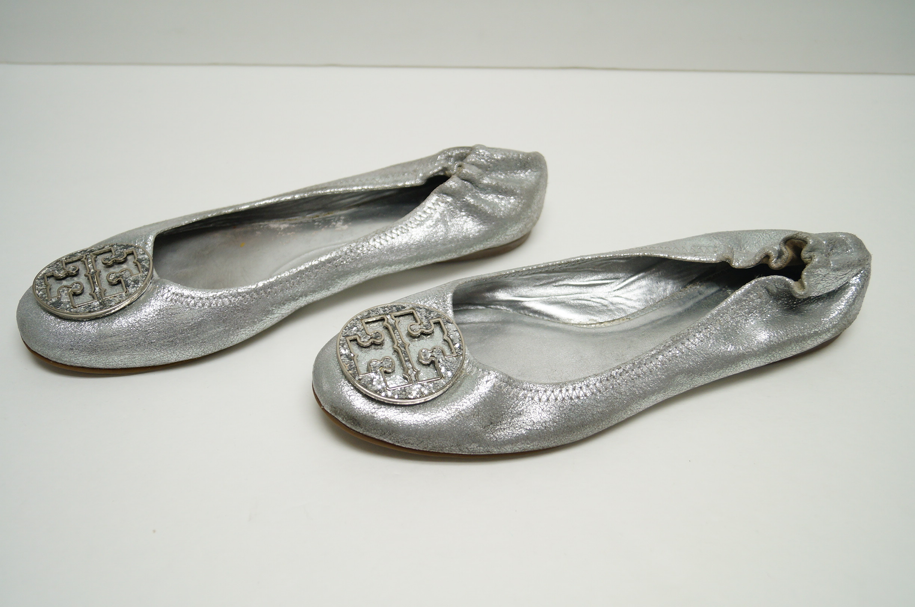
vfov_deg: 34.1
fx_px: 990
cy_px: 304
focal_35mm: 39
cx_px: 458
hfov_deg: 49.6
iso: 320
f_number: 4
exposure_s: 1/60
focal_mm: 26
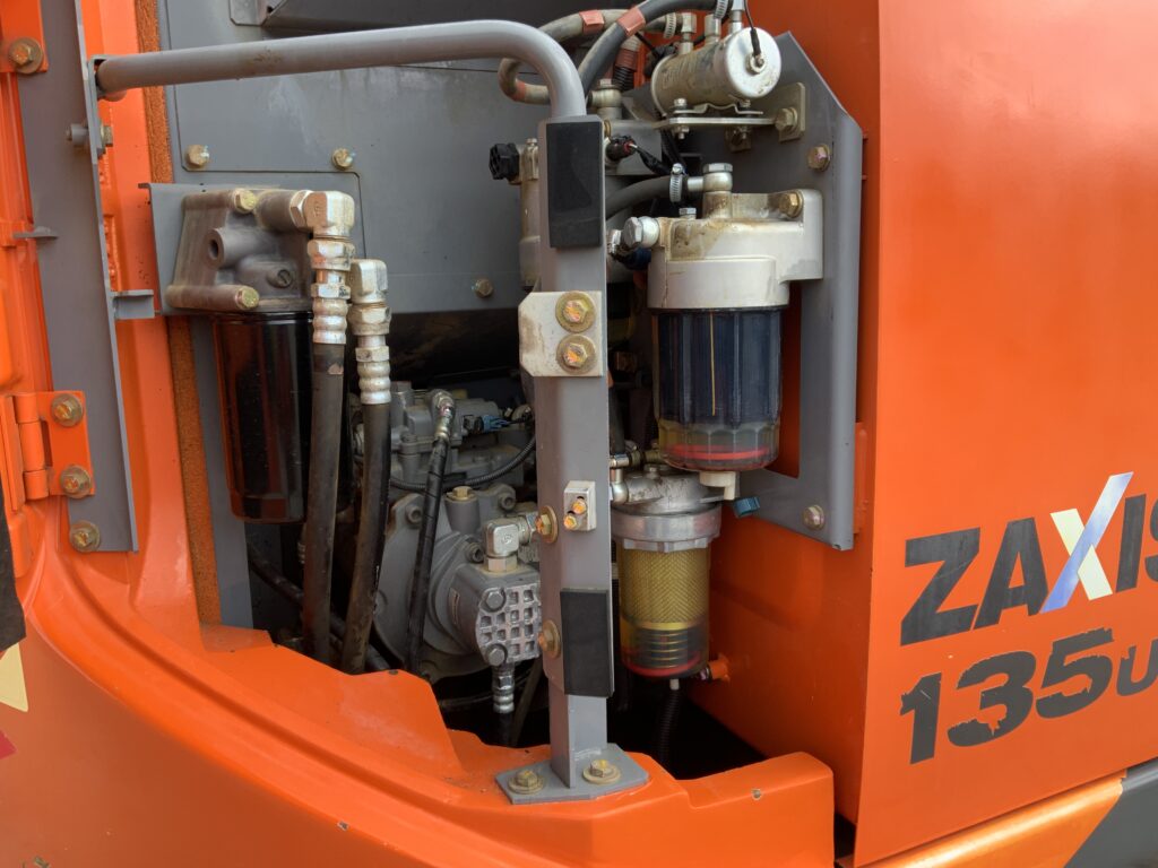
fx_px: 970
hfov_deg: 61.7
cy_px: 434
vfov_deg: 48.2
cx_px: 579
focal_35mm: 29
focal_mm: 3
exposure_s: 1/322
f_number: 1.8
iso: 16
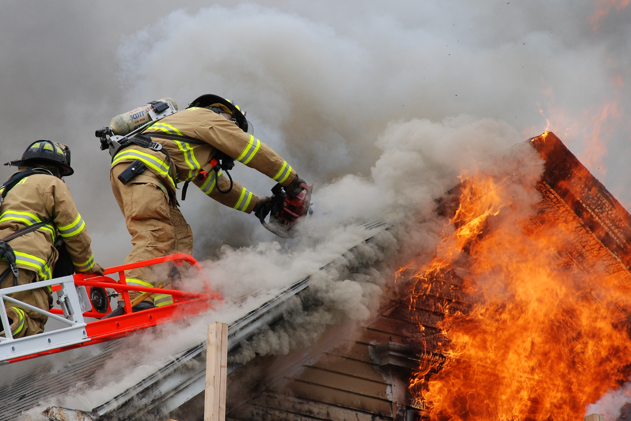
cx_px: 253
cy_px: 186
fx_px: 4119
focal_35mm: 235
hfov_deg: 8.8
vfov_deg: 5.8
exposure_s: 1/400
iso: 400
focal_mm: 112
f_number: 5.6
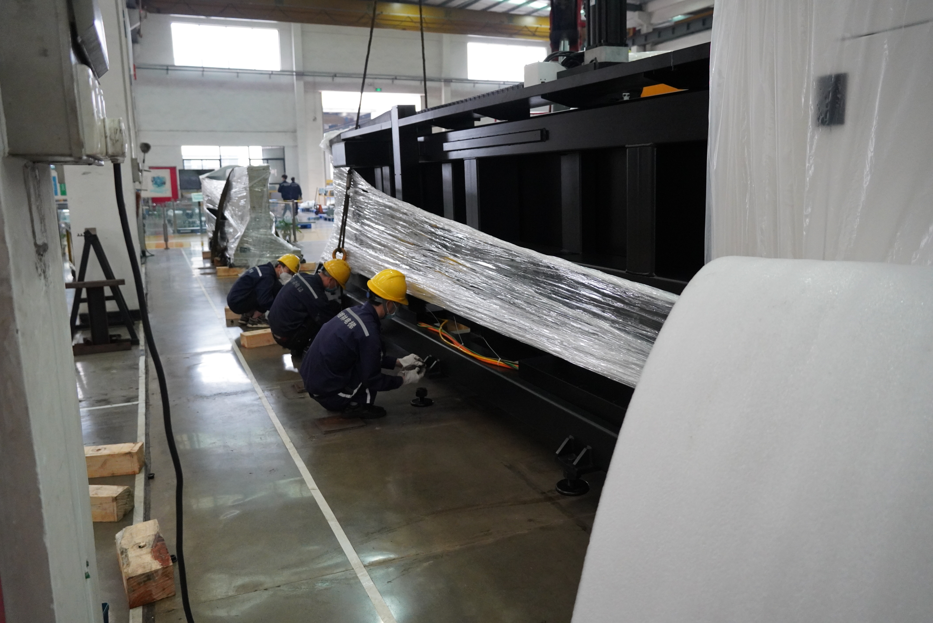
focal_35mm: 27
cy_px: 312
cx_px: 466
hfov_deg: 67.4
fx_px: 700
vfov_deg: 48.0
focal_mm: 18
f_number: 3.5
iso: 2500
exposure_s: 1/160
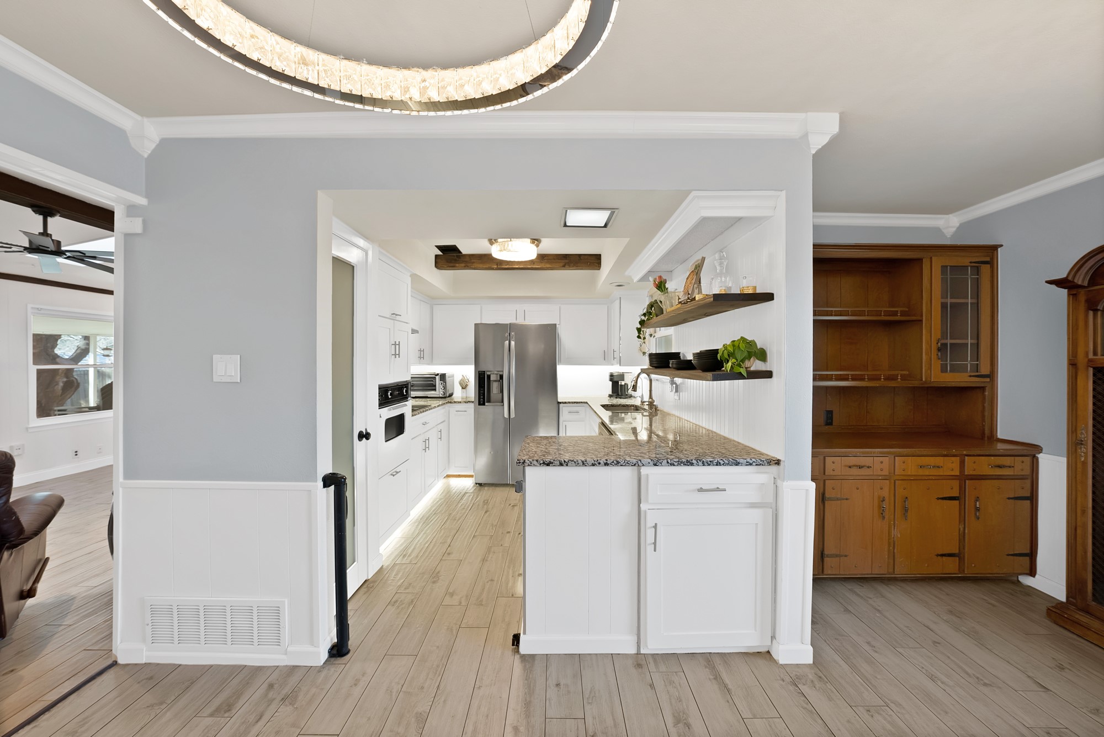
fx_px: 368
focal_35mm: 12
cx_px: 552
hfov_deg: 112.6
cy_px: 368
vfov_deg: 90.1
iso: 640
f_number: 9
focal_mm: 12
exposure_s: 1/2.5
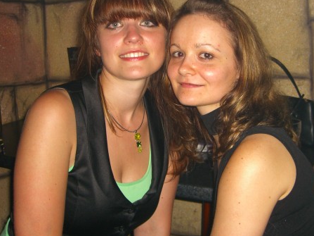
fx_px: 462
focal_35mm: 51
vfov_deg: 28.4
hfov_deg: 37.4
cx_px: 183
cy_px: 88
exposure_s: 1/60
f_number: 2.8
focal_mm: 7.9
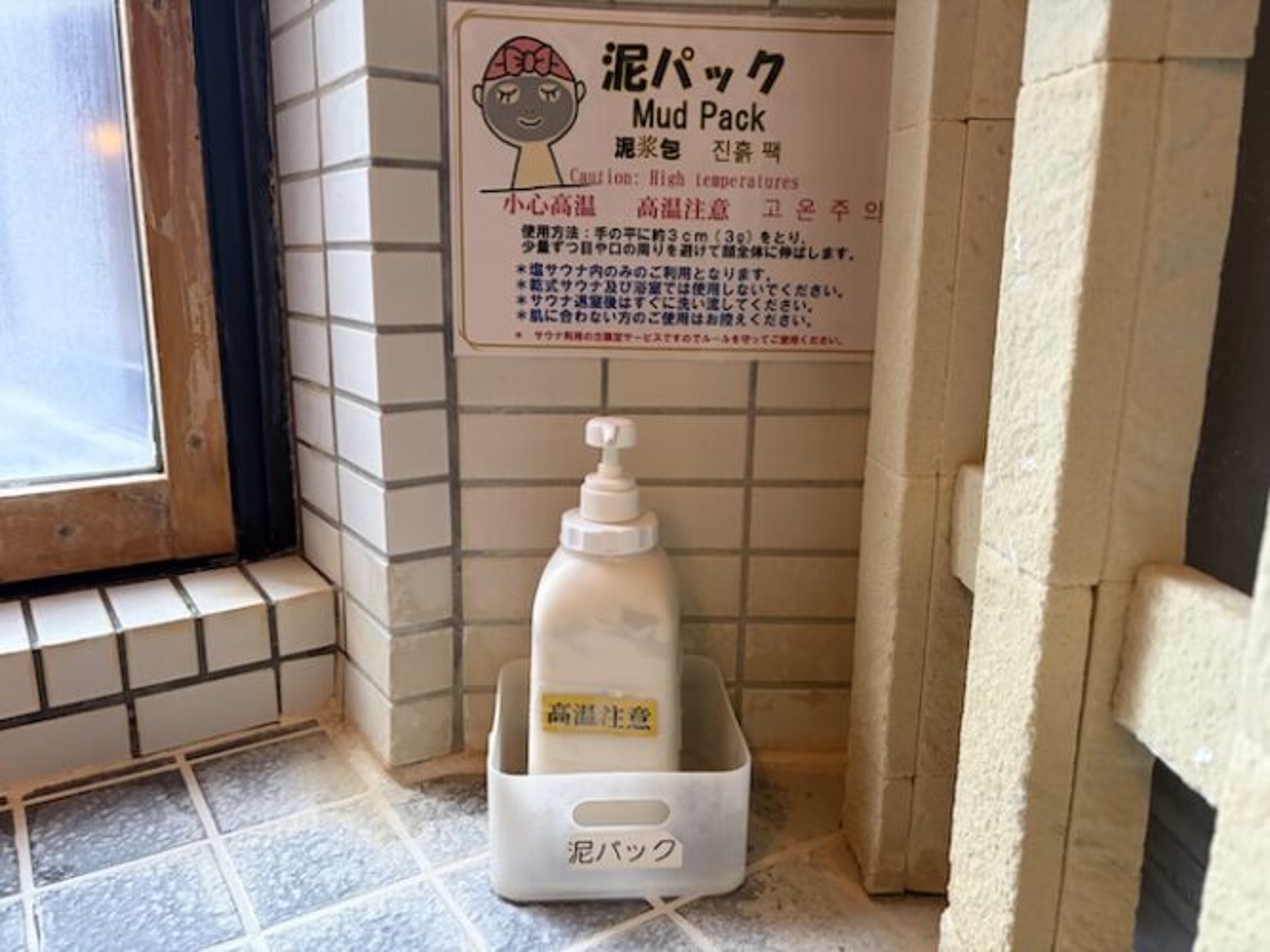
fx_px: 954
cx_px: 635
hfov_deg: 67.3
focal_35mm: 26
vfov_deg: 53.0
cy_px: 476
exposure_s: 1/50
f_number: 1.6
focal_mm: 5.96
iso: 200
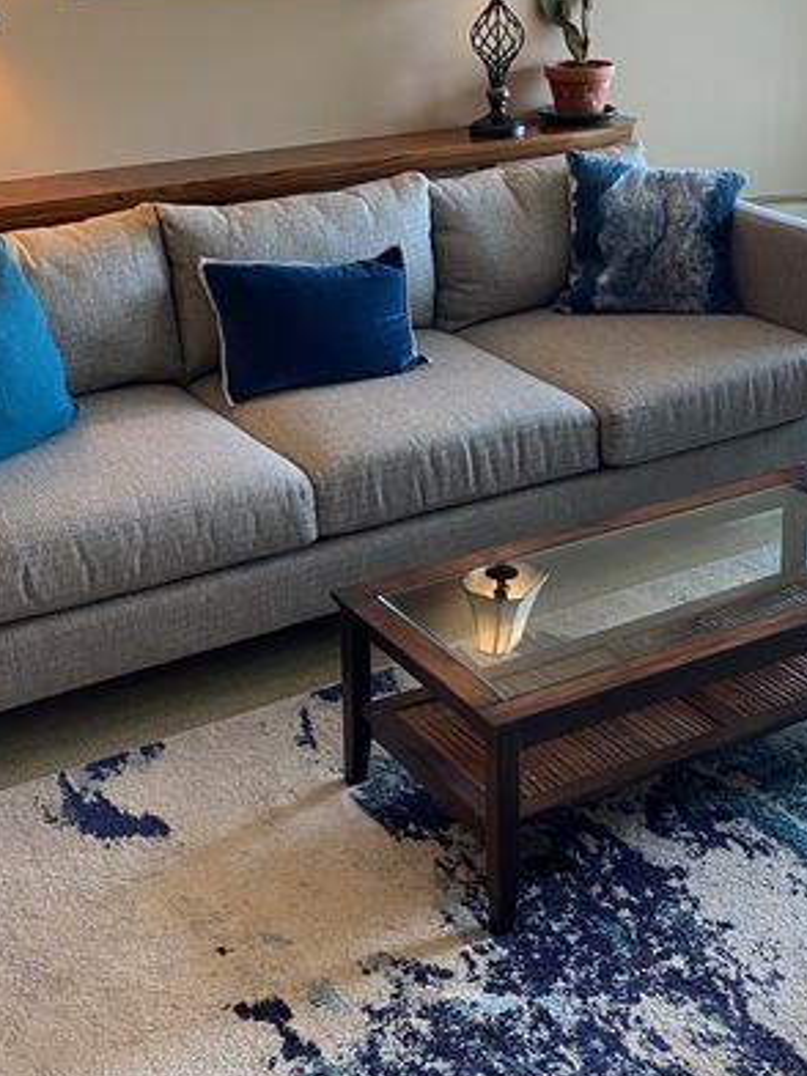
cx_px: 549
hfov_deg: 27.3
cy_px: 365
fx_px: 1647
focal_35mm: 53
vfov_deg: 35.8
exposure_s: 1/60
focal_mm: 4.25
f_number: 1.8
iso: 100
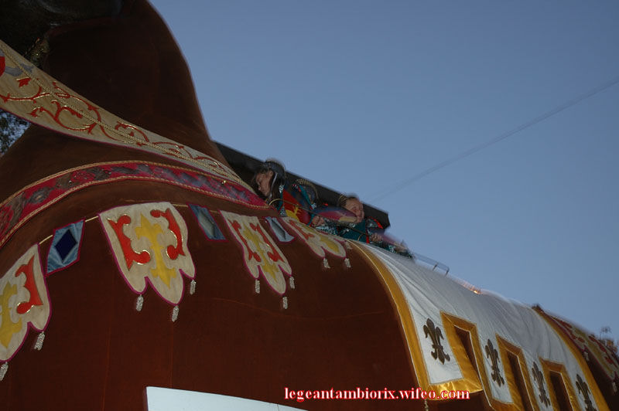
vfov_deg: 28.9
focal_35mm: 46
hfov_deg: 42.4
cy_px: 206
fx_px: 799
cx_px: 310
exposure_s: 1/15
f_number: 4.5
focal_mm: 31
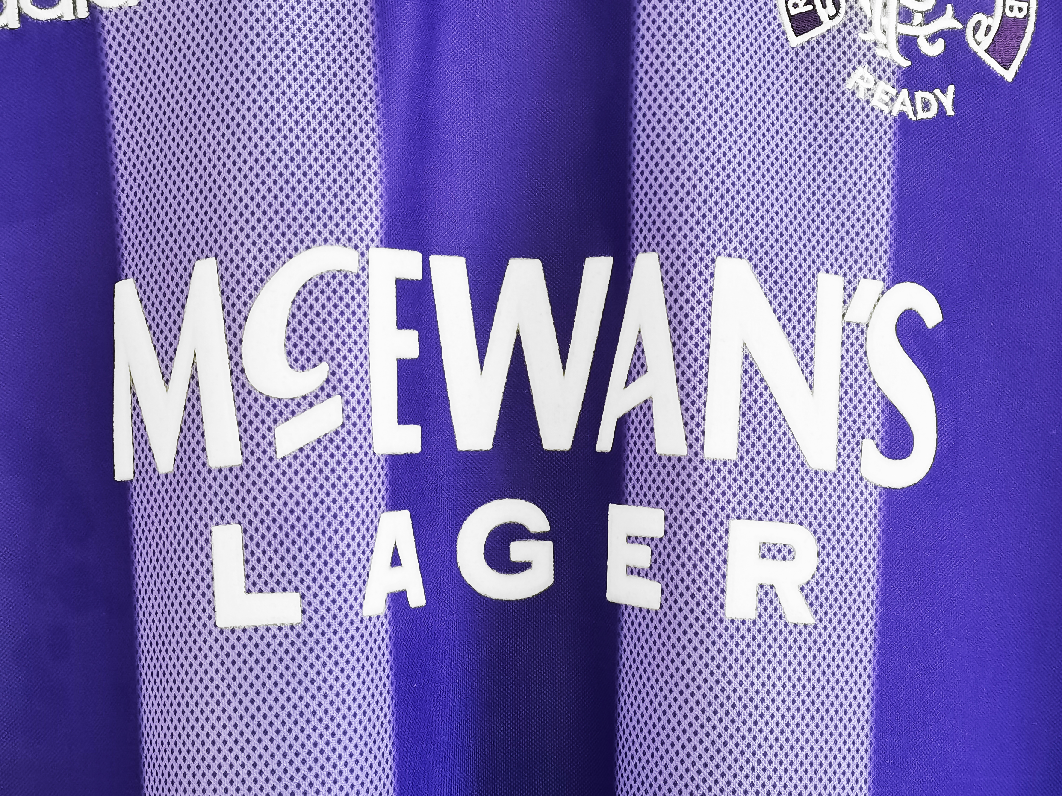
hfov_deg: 38.9
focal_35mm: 49
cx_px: 531
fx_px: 1503
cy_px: 398
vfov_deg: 29.7
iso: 400
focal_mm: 5.58
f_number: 1.8
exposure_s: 1/33.3
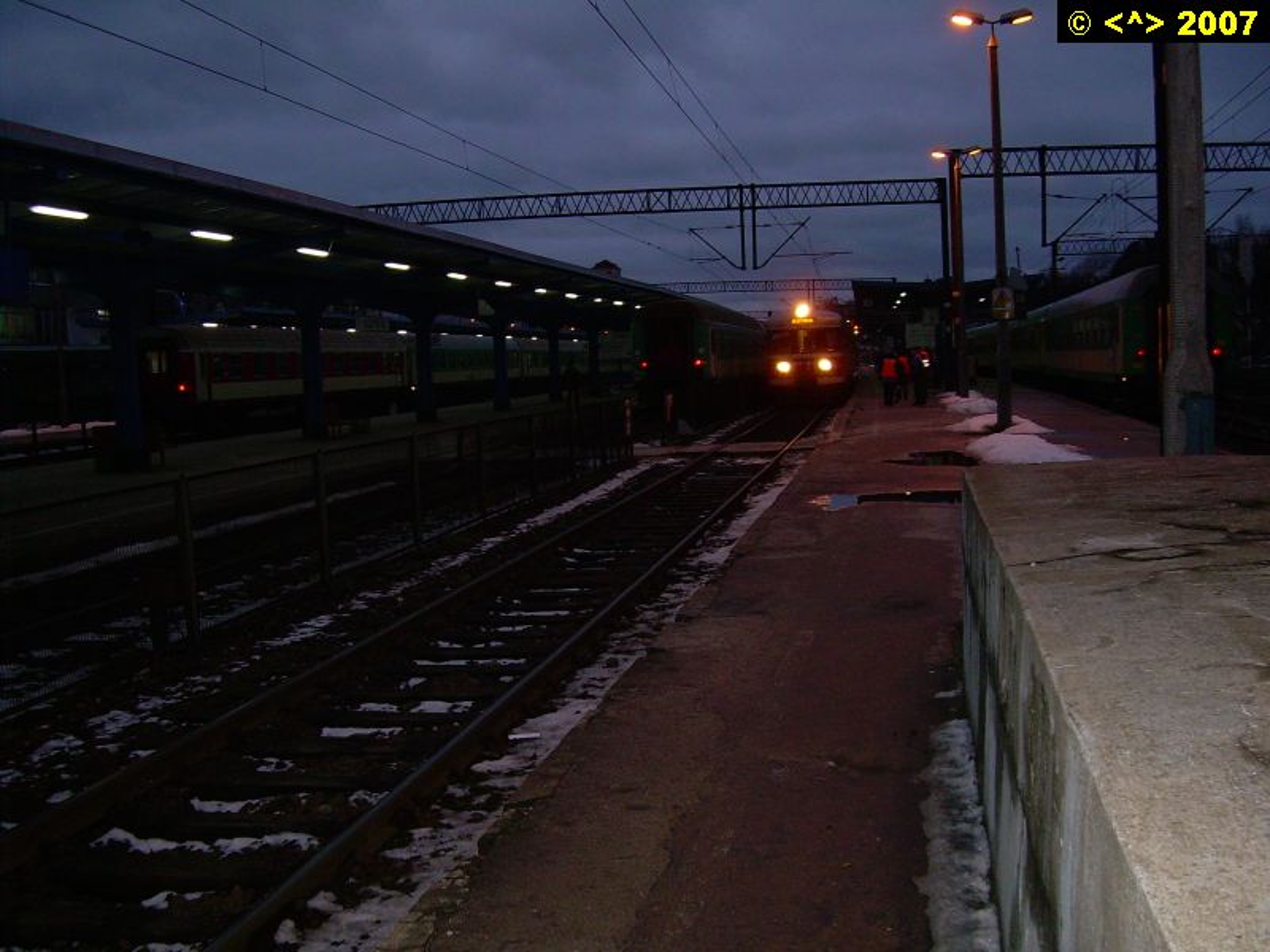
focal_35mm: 38
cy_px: 476
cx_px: 635
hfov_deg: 49.0
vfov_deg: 37.7
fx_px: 1394
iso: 168
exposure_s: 1/60
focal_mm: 6.3
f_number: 2.8
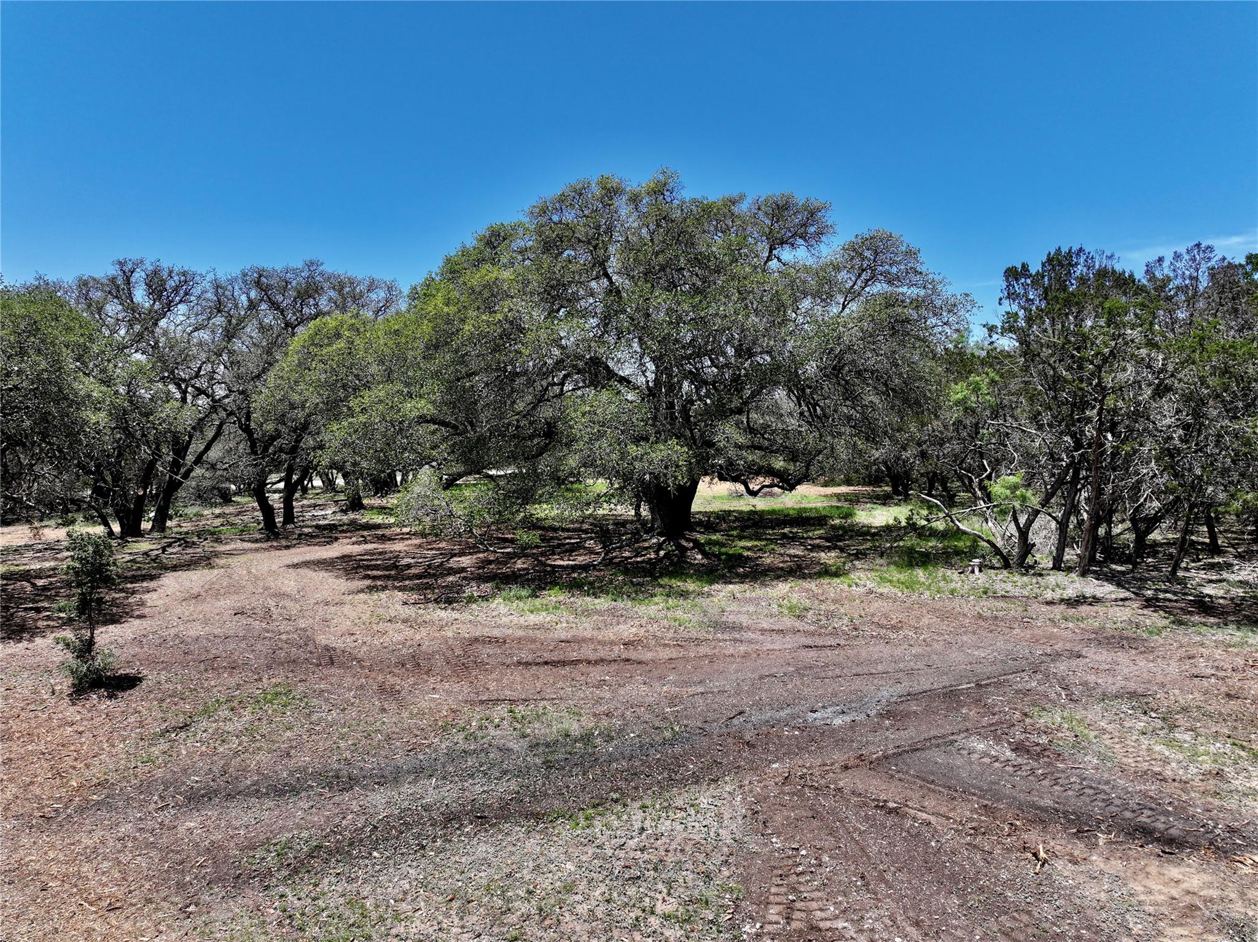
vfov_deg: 56.8
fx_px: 872
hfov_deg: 71.6
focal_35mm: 24
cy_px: 471
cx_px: 629
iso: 100
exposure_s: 1/100
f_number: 2.8
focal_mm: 12.29
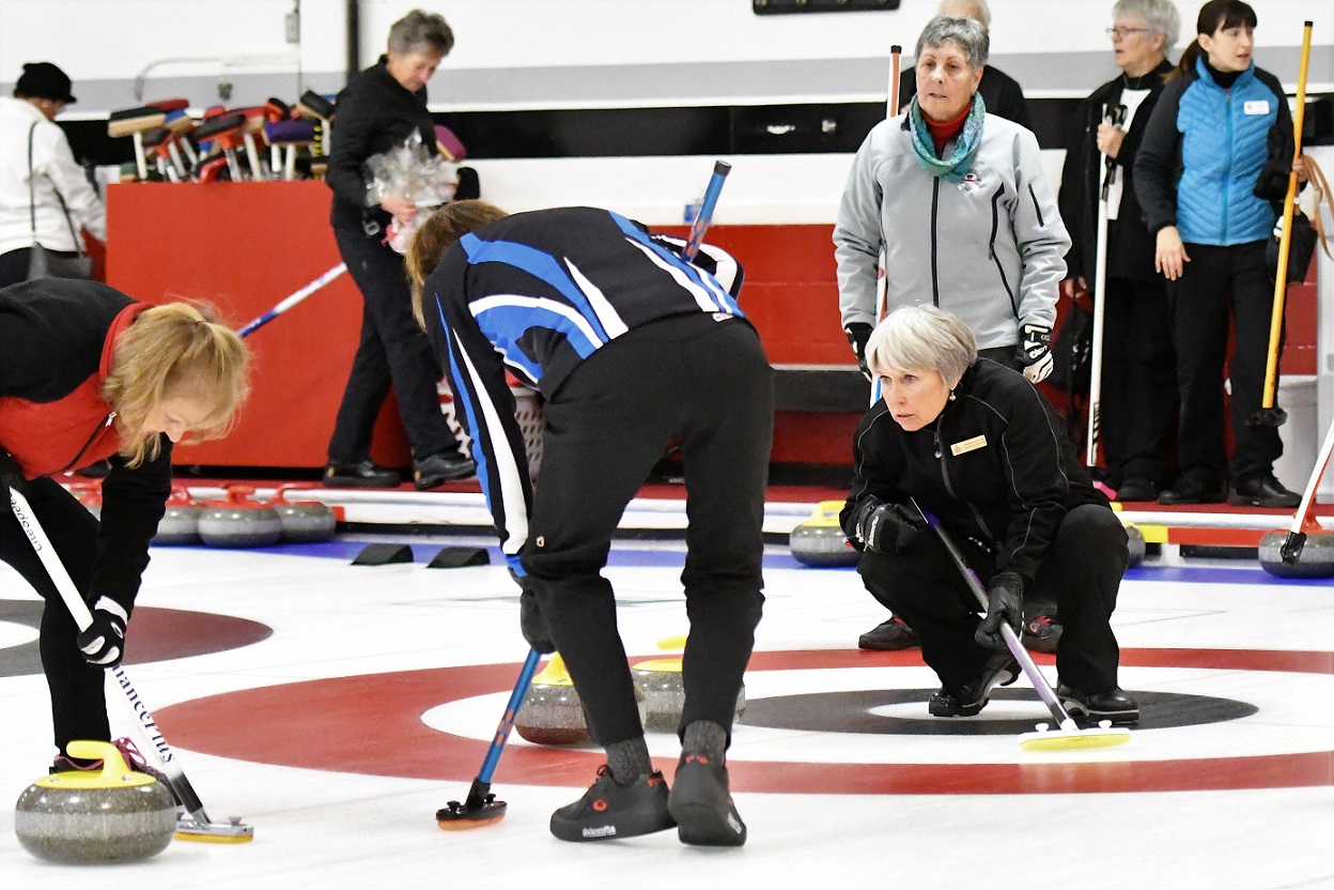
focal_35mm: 105
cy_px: 445
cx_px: 667
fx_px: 3891
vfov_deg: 13.0
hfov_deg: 19.5
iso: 14400
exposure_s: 1/1000
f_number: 2.8
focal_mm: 70
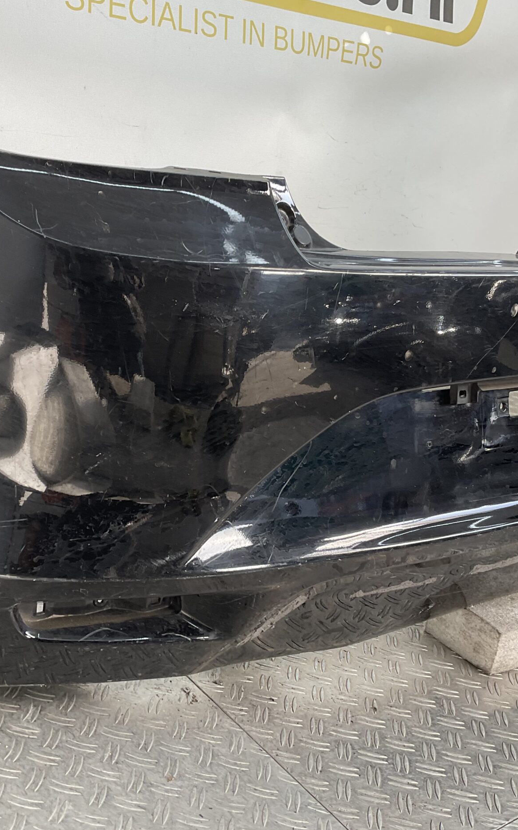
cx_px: 188
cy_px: 418
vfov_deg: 47.2
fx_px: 949
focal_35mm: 42
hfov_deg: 30.4
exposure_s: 1/120
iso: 20
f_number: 1.8
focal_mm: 3
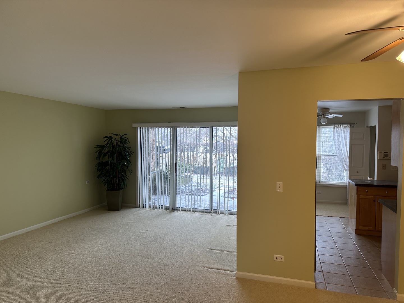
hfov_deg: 71.6
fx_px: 280
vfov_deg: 56.8
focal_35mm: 24
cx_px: 202
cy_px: 152
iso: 125
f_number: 1.78
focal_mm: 6.86
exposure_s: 1/120
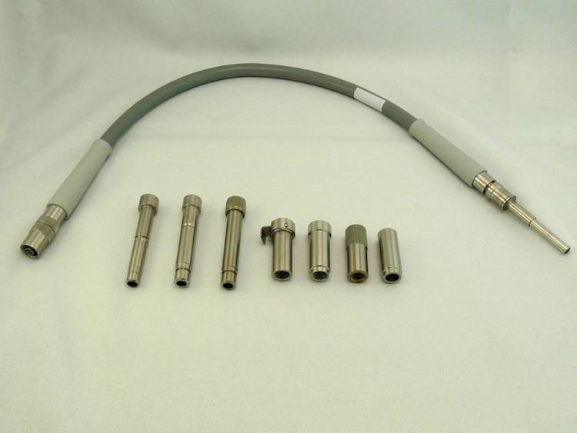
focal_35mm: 39
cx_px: 288
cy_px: 216
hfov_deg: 47.8
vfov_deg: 36.8
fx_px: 650
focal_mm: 4.8
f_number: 4
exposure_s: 1/160
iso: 100
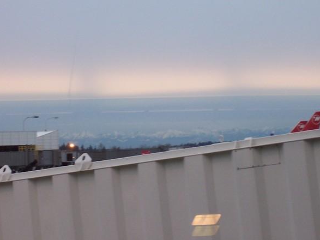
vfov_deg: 12.2
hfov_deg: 16.3
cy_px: 113
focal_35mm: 121
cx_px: 172
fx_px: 1118
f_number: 4.8
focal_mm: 16.8
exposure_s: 1/30
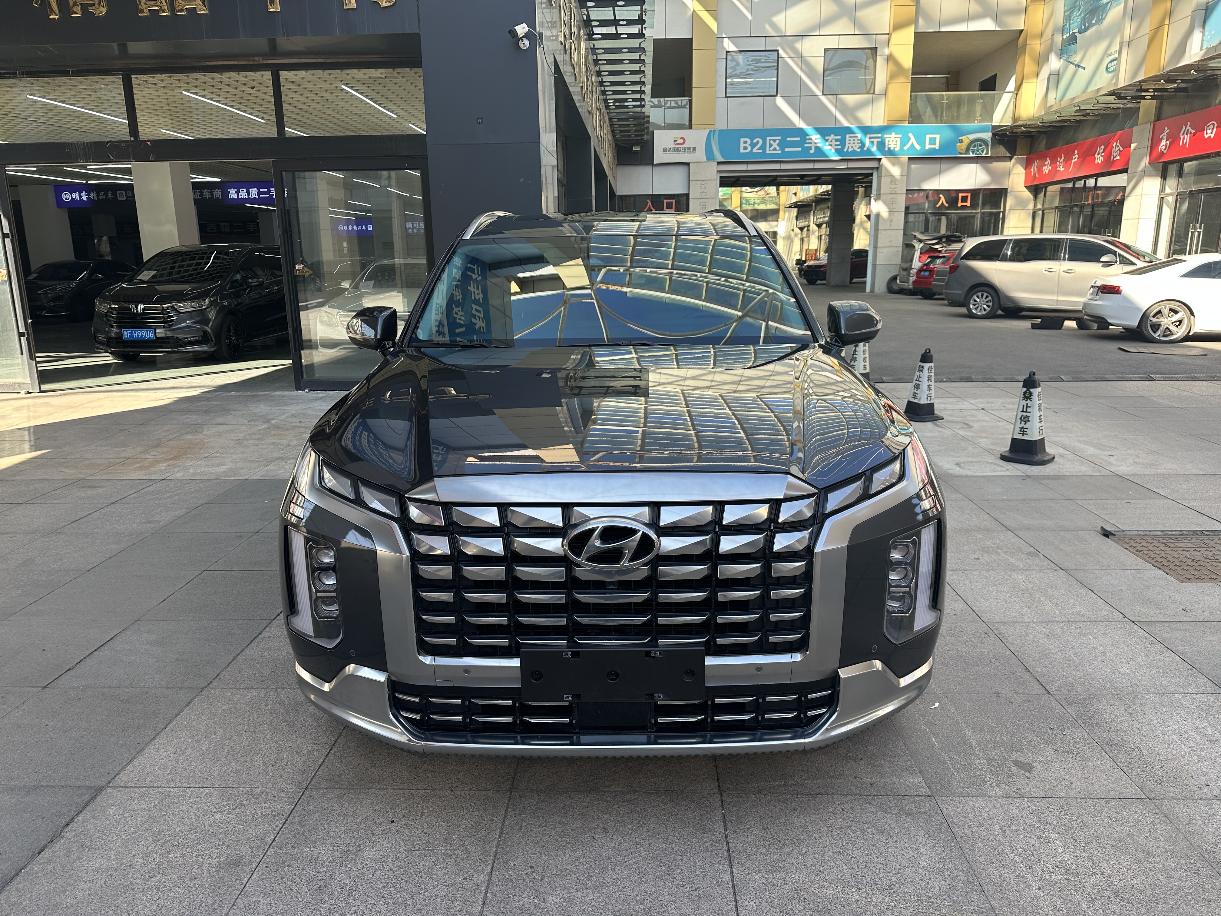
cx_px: 610
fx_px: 847
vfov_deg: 56.8
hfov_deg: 71.6
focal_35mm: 24
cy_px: 458
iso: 80
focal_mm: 6.86
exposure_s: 1/699
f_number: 1.78
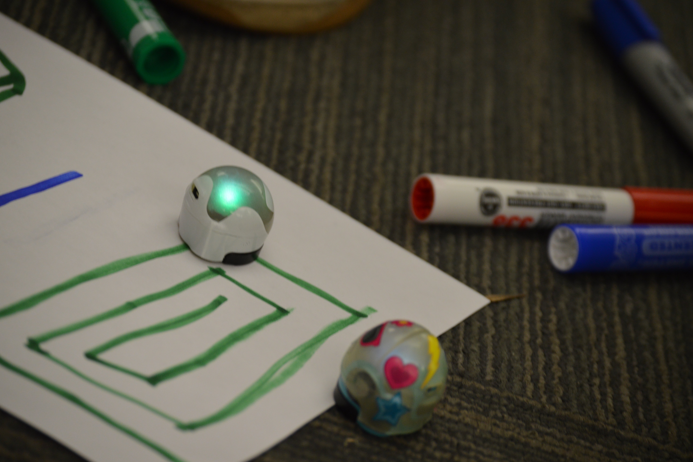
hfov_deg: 16.9
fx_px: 2329
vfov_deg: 11.3
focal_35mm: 121
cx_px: 346
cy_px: 232
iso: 560
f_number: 4.5
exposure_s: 1/125
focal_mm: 80
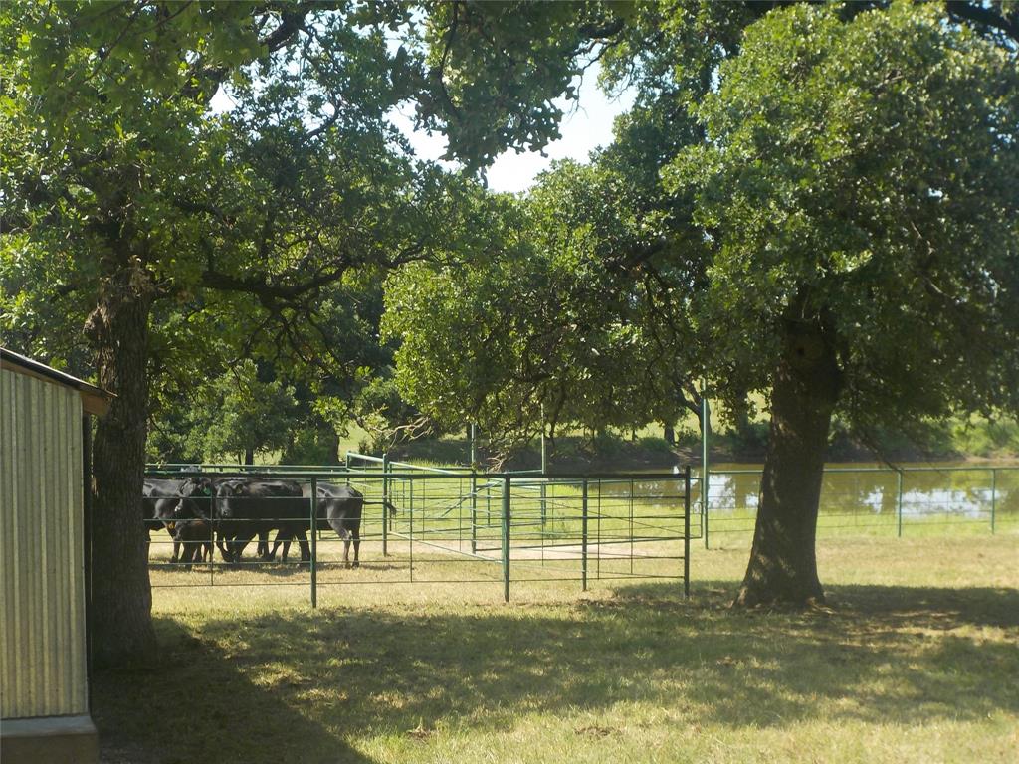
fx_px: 1707
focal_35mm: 58
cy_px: 382
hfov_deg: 33.2
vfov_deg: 25.2
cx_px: 510
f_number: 4.7
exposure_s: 1/250
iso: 125
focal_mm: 7.9
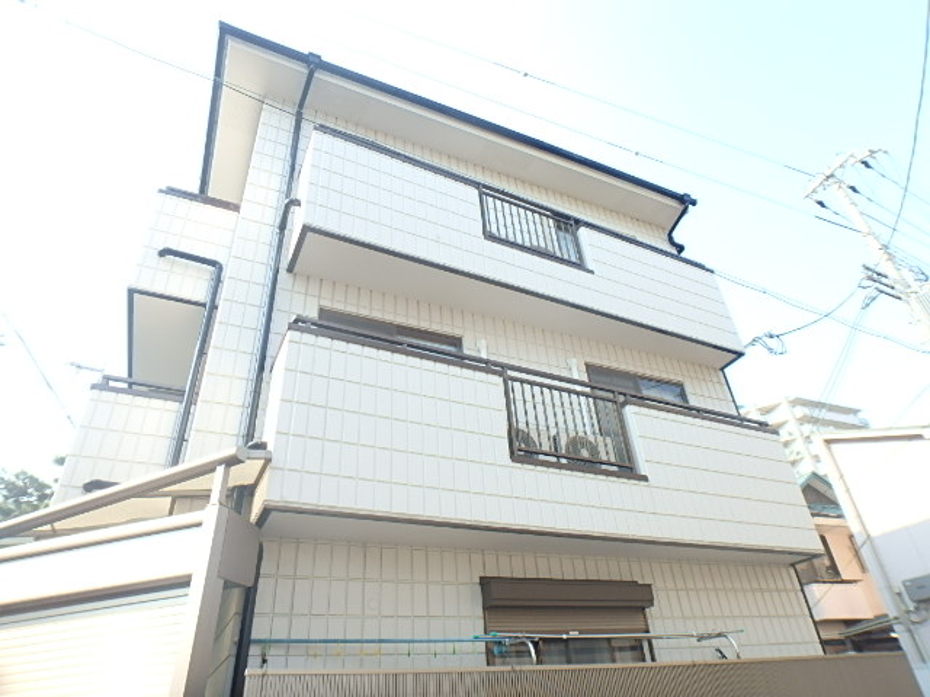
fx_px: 564
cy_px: 348
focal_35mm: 21
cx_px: 465
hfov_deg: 79.0
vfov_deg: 63.4
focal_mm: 3.7
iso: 125
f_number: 3.5
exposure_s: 1/250
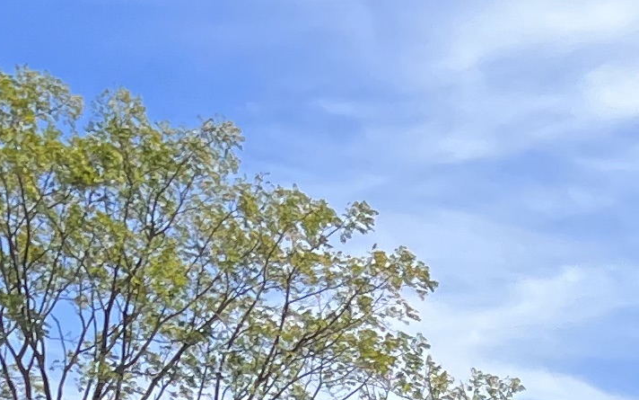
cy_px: 1301
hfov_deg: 12.7
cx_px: 955
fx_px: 2717
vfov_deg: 7.2
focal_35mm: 156
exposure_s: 1/1422
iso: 50
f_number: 1.6
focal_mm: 5.1
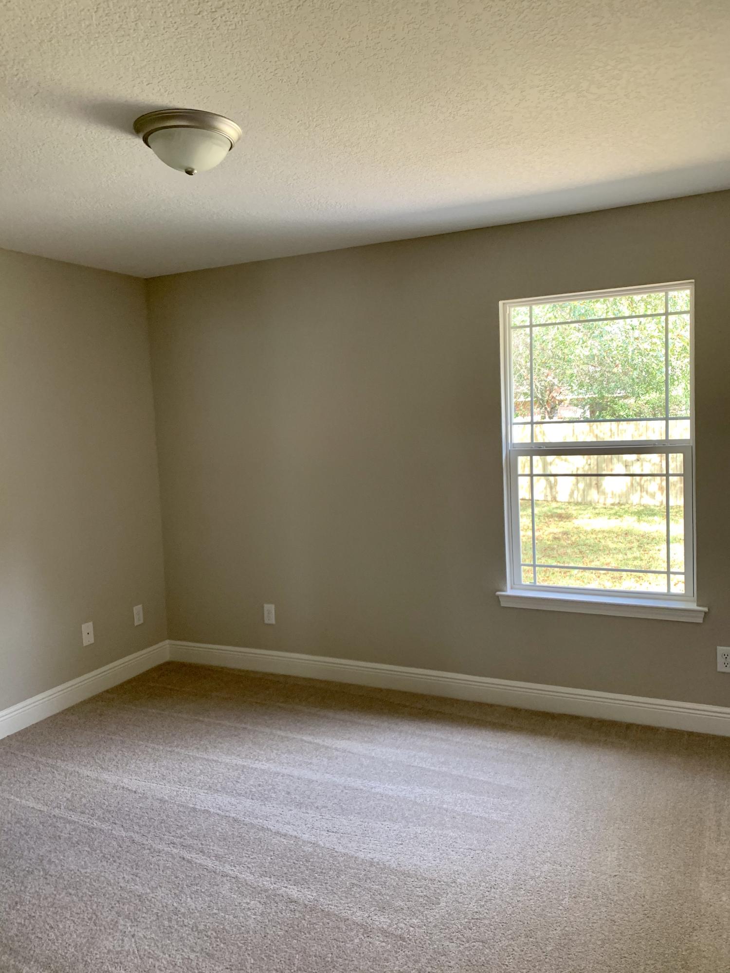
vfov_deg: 67.3
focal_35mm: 26
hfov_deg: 53.1
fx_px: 731
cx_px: 365
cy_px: 486
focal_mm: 4.25
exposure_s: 1/60
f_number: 1.8
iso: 125
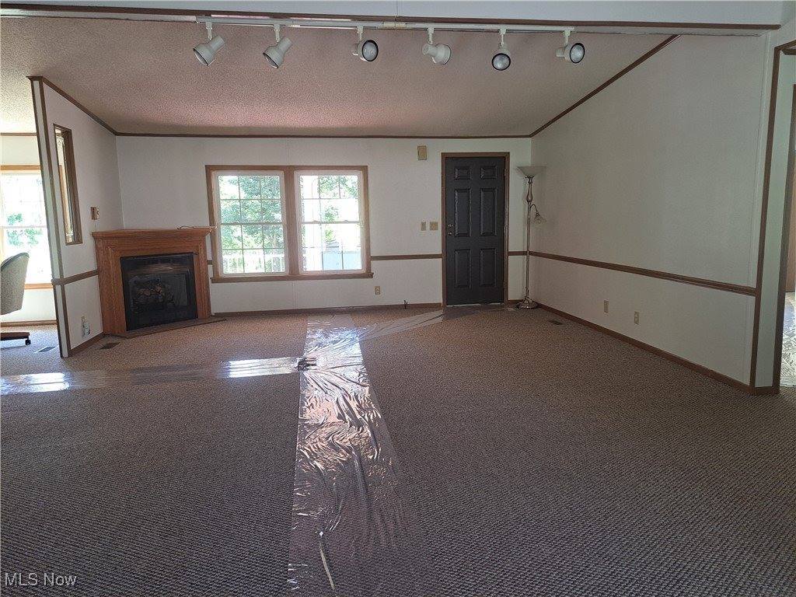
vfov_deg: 56.8
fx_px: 552
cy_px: 298
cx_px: 398
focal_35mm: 24
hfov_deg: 71.6
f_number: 1.8
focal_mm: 5.23
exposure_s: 1/30
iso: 100
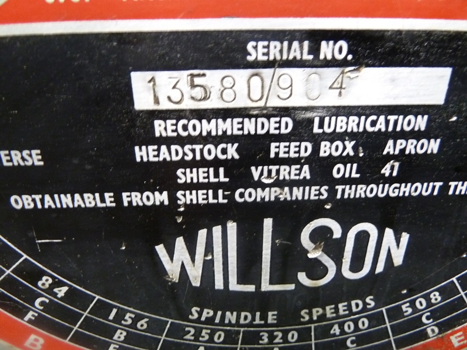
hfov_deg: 69.4
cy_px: 175
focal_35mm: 25
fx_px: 337
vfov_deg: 54.9
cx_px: 234
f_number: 3.3
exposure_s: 1/10
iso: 400
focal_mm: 4.1
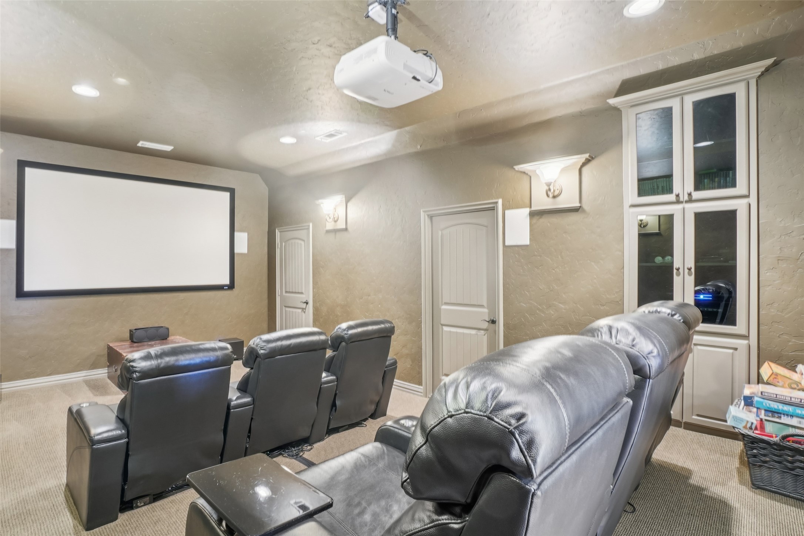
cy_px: 268
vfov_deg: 77.3
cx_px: 402
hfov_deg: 100.4
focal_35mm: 15
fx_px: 335
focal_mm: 10
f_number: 8
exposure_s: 2.5
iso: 400
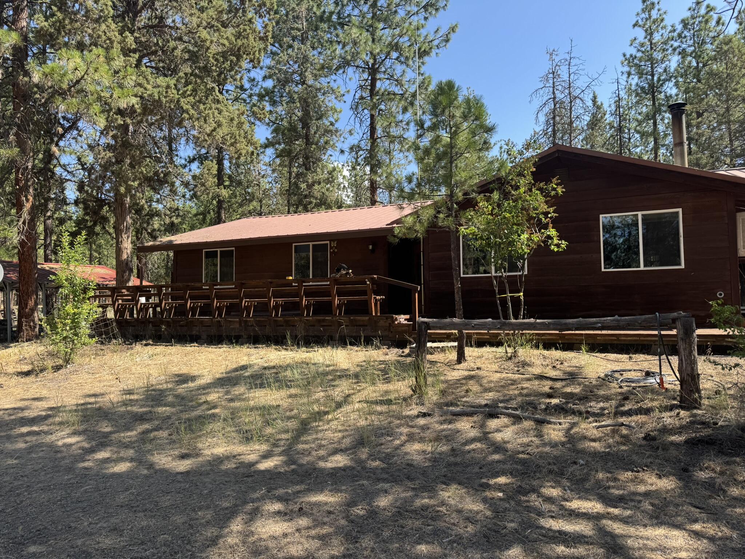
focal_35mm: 24
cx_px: 372
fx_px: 517
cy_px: 280
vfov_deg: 56.8
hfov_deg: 71.6
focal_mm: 6.76
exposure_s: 1/1172
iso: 80
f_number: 1.78
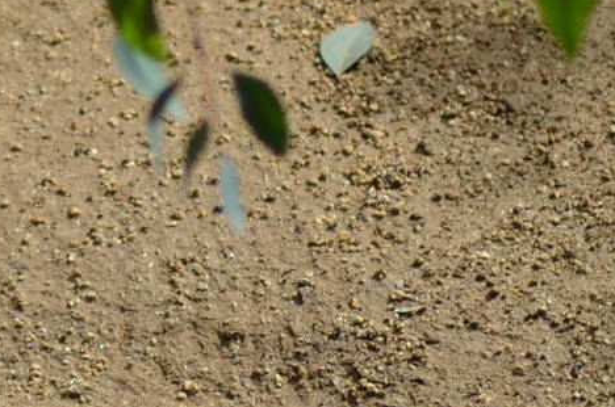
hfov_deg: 2.7
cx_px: -434
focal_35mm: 769
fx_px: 13110
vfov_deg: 1.8
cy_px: 513
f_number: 5
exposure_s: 1/1600
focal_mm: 150
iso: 400
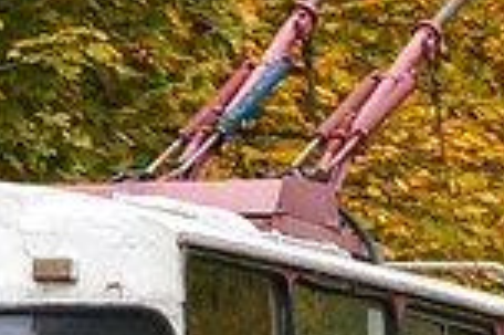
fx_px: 5789
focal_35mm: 414
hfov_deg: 5.0
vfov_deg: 3.3
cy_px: 95
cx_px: 99
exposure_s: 1/400
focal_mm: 35
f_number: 7.1
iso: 800
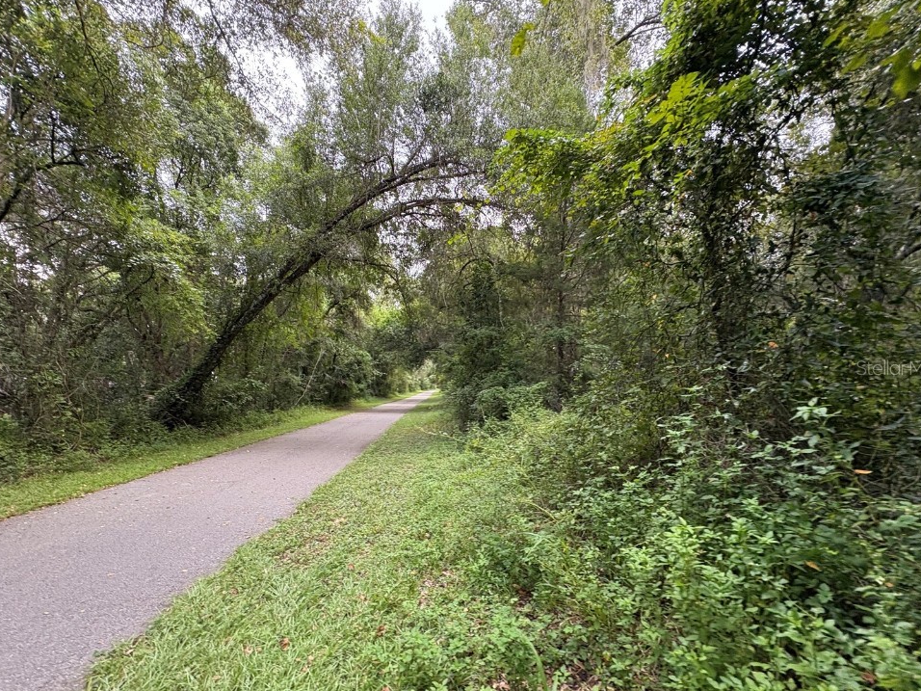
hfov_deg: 98.2
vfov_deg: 81.7
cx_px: 454
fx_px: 399
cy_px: 367
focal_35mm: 15
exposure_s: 1/99
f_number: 2.2
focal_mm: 2.22
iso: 160
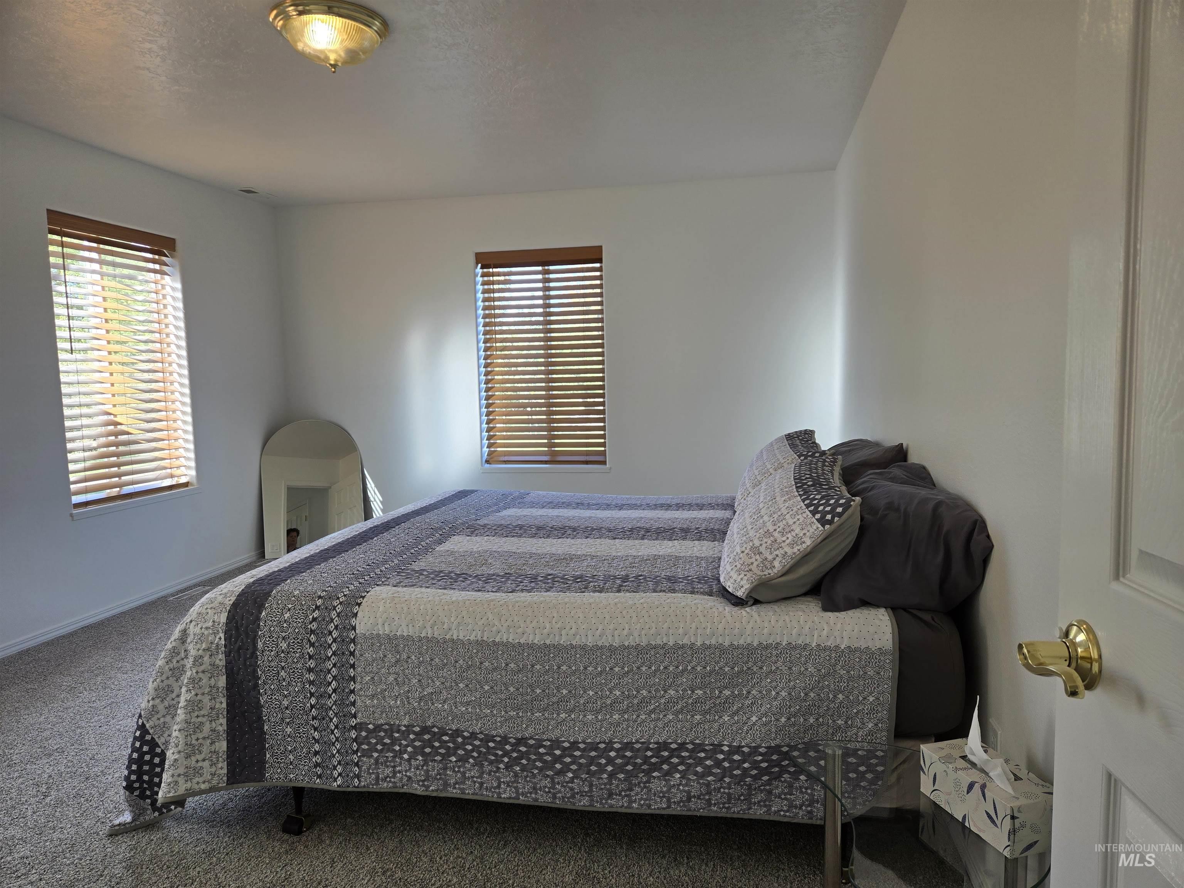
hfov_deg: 73.9
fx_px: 787
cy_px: 444
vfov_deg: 58.9
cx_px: 592
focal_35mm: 23
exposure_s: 1/120
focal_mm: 5.4
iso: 40
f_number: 1.8
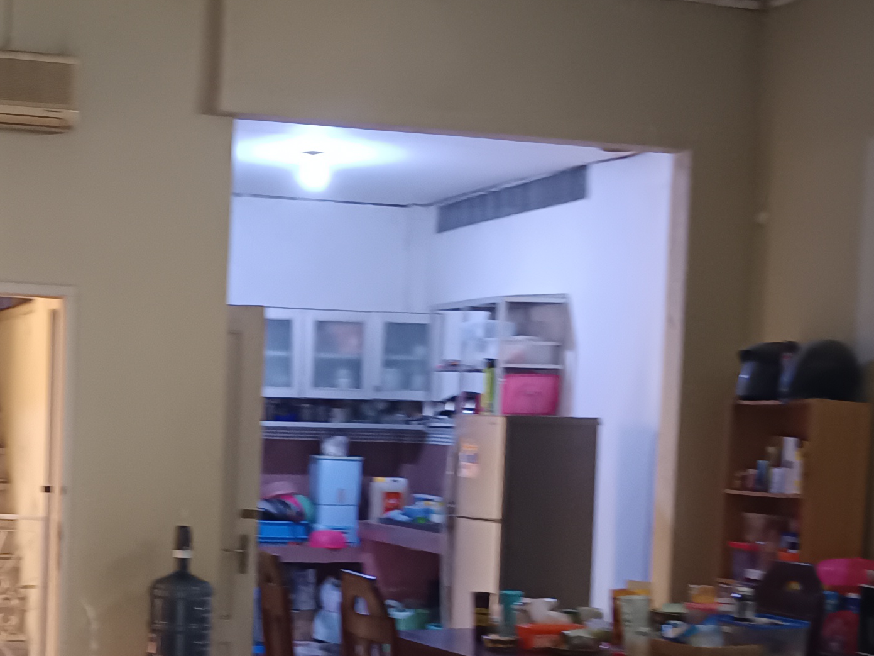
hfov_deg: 27.5
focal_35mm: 69
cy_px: 542
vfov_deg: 21.0
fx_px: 1742
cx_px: 160
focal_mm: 5.31
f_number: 1.7
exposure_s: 1/20
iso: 2243
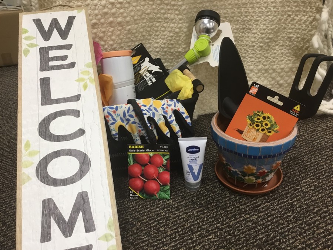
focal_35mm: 31
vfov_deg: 45.4
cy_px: 125
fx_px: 298
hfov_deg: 58.4
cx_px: 166
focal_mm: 3.3
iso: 64
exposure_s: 1/30
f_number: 2.4
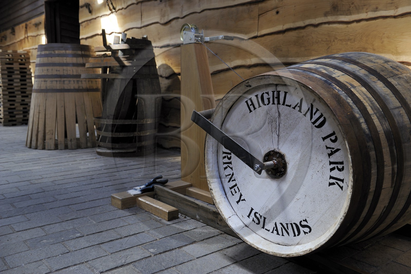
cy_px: 137
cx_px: 206
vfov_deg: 41.0
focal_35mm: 32
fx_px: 365
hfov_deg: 58.8
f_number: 4
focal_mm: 32
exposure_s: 1/60
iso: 400
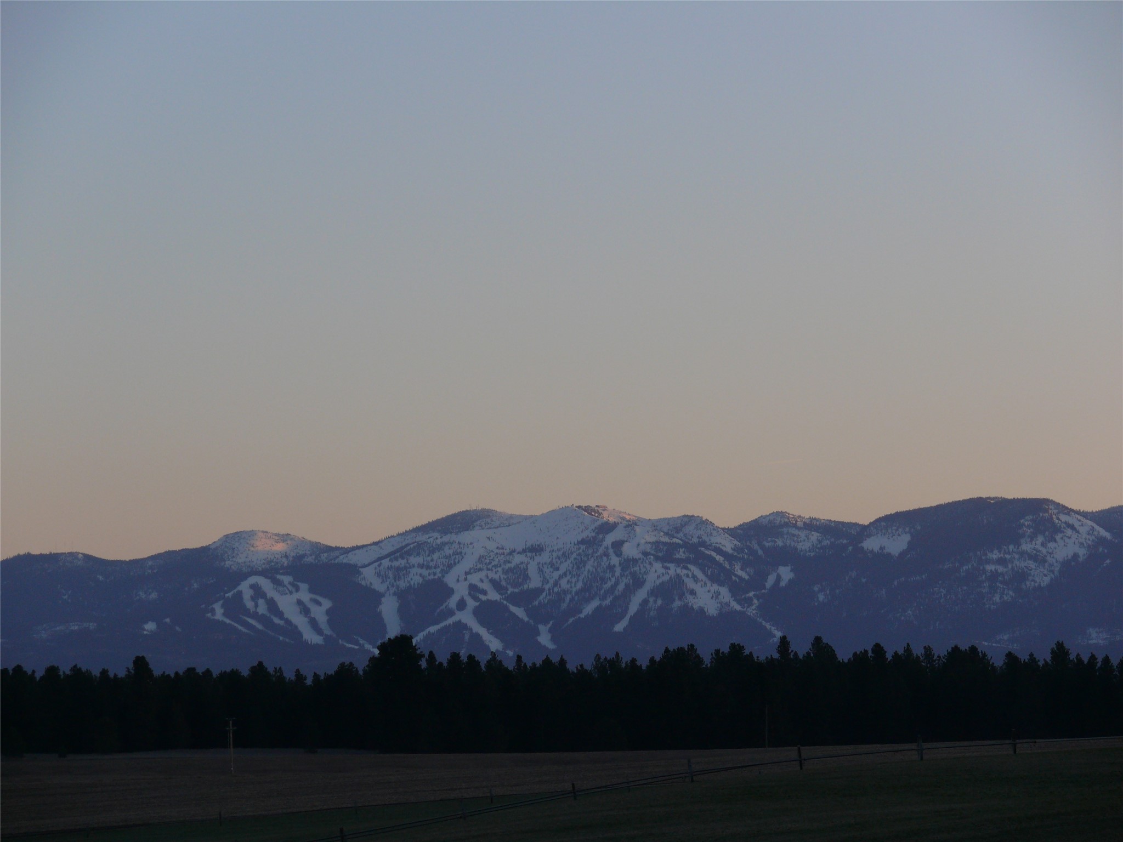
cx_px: 562
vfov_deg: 7.5
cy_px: 421
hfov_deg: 9.9
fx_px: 6456
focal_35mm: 199
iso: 100
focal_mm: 42.2
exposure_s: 1/250
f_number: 4.5
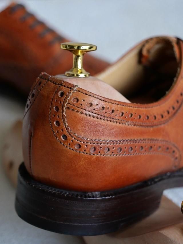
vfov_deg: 28.6
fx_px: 479
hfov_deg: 21.6
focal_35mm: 68
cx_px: 92
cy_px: 122
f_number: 3.8
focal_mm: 34
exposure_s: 1/80
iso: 1000
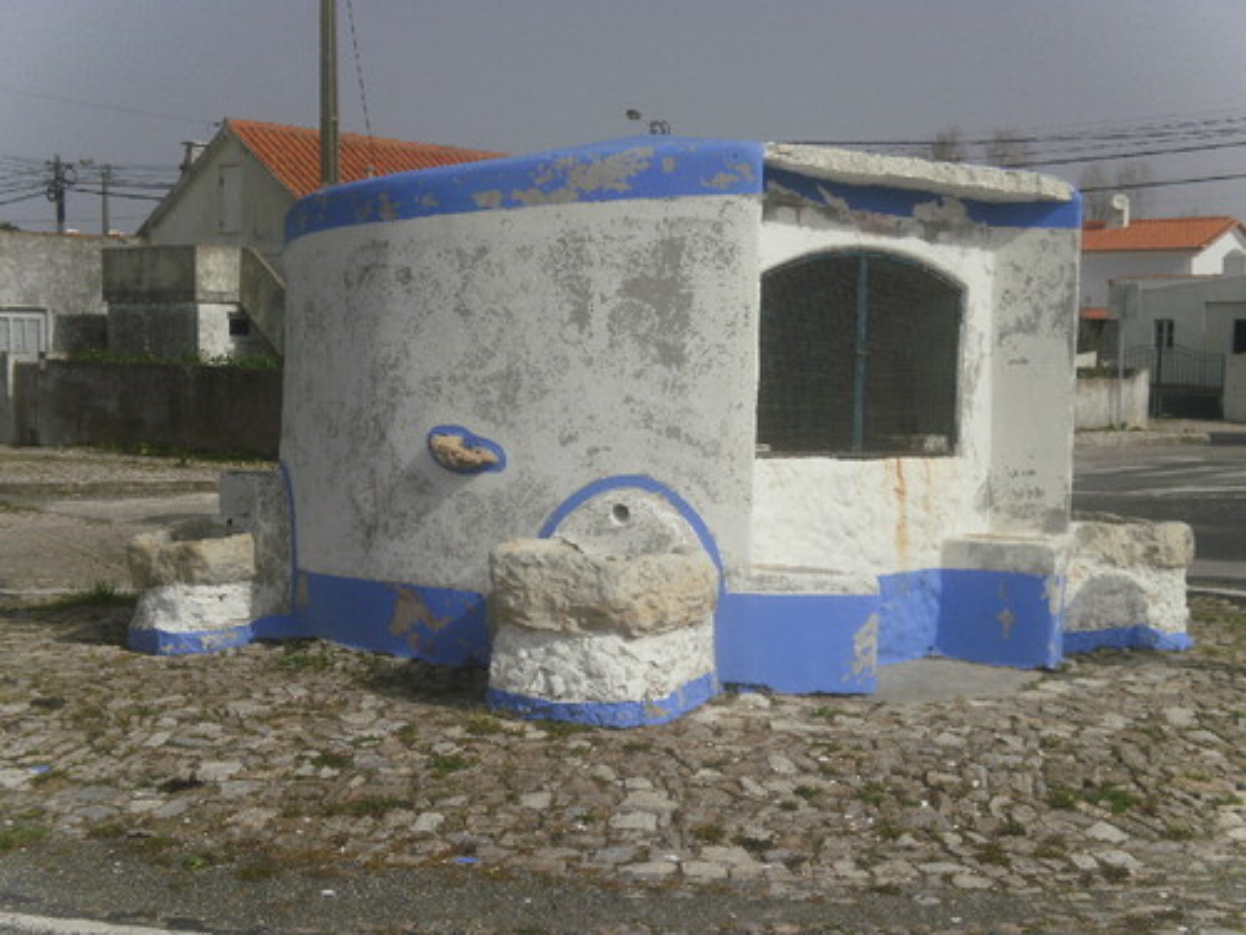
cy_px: 468
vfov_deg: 28.6
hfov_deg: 37.5
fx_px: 1836
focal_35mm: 51
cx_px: 623
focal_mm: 9.05
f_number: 11.3
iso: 100
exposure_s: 1/320
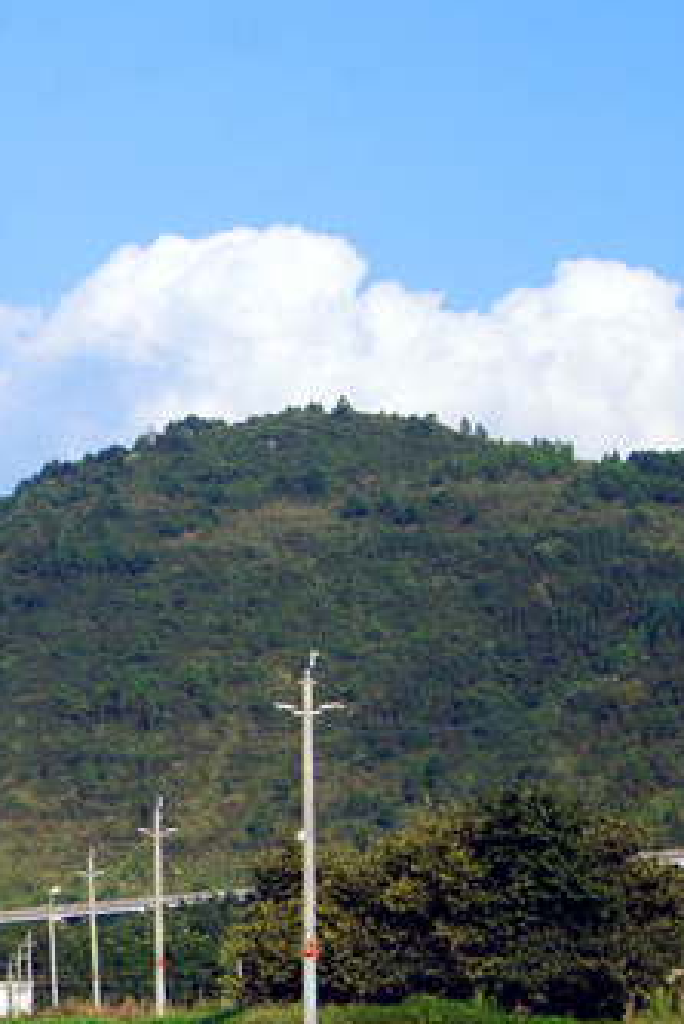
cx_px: -644
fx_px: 4024
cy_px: 812
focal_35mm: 141
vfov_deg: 14.4
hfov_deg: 9.2
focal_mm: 35
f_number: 13
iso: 100
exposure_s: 1/125
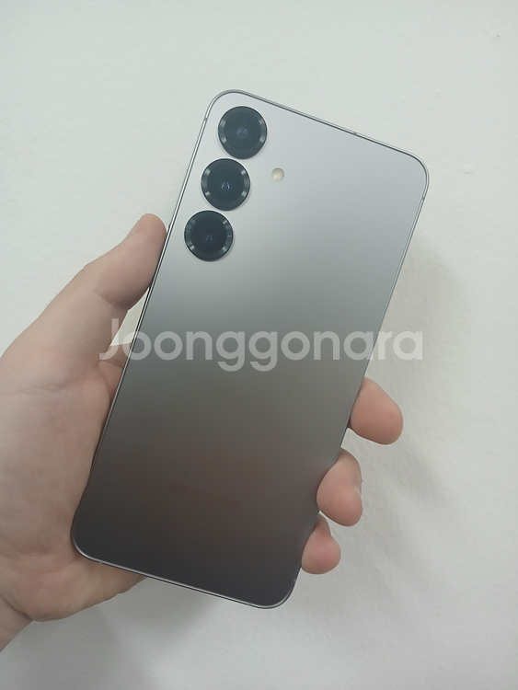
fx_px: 518
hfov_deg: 53.1
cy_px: 345
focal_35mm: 26
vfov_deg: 67.3
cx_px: 259
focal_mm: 3.98
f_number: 1.8
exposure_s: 1/60
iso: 200
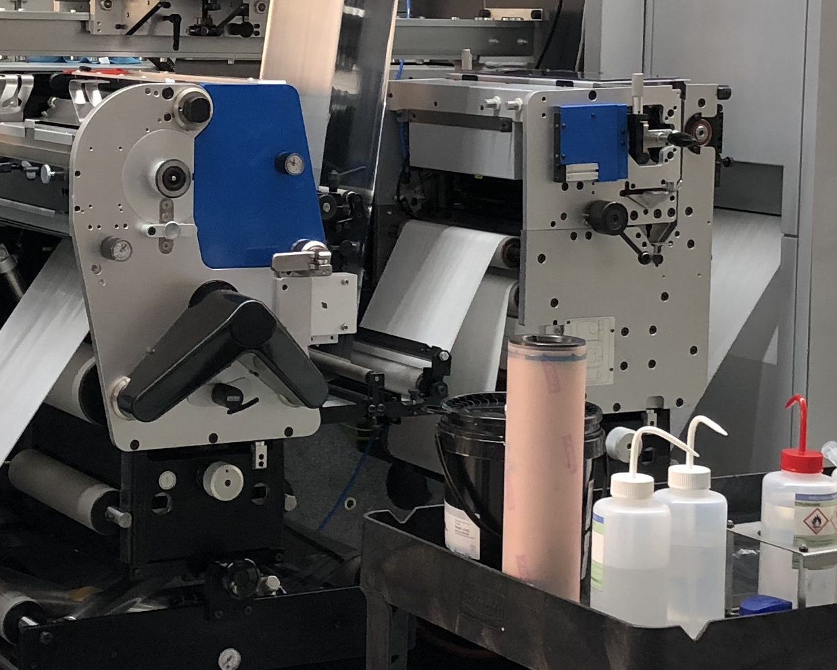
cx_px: 354
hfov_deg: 21.5
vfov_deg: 17.2
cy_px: 244
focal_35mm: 89
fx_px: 2205
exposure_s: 1/25
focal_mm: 3.99
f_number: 1.8
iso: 32
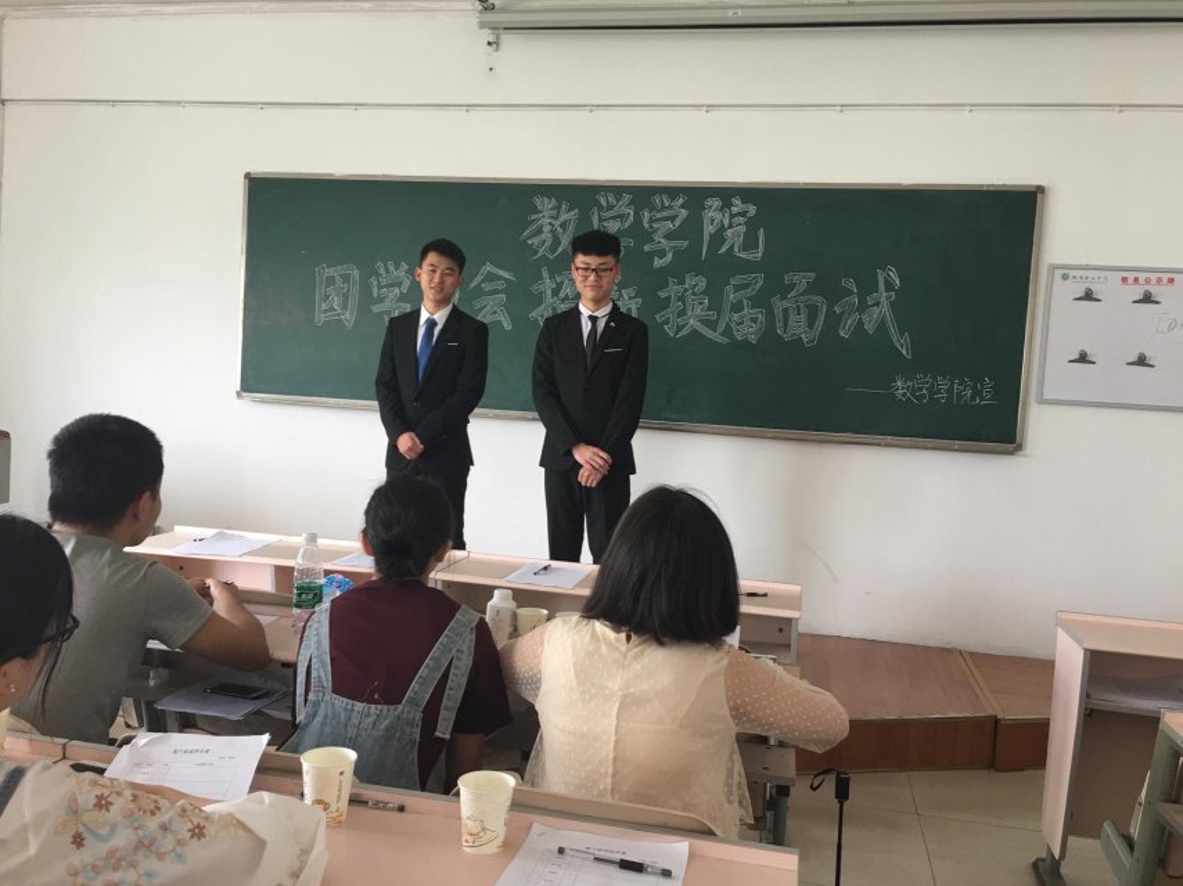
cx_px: 592
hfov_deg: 61.7
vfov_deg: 48.2
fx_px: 991
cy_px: 443
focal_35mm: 29
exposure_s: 1/17
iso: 32
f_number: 2.2
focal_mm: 4.15
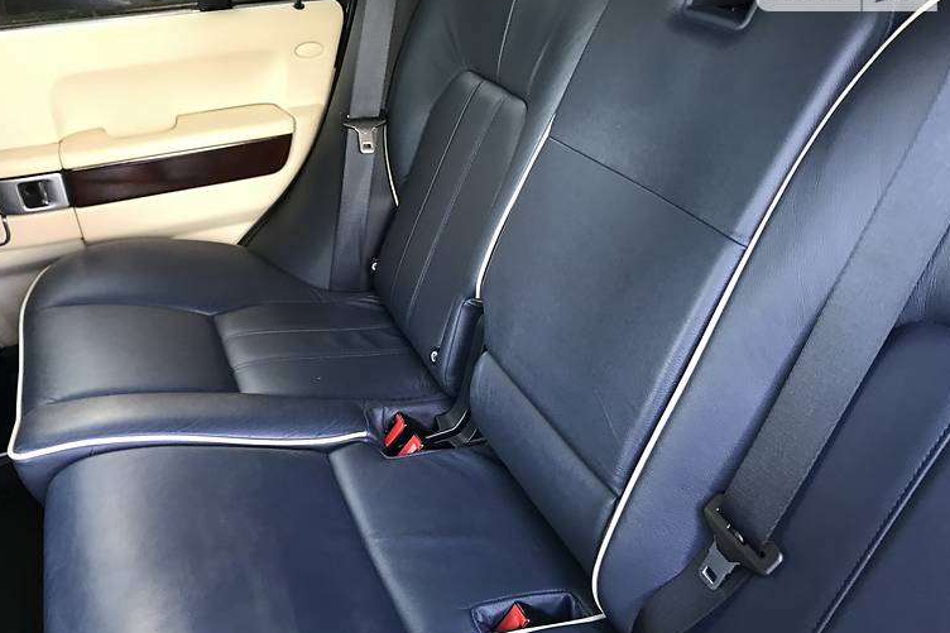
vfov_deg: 42.3
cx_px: 451
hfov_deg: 60.3
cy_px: 321
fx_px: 818
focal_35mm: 31
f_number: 1.8
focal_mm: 4
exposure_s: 1/16
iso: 40
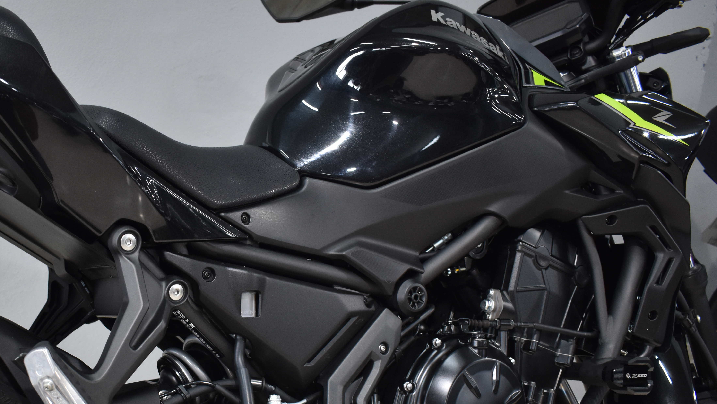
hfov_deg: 46.5
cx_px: 234
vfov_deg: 27.2
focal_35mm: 43
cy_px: 322
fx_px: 818
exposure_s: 1/60
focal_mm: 20
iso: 800
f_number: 3.5
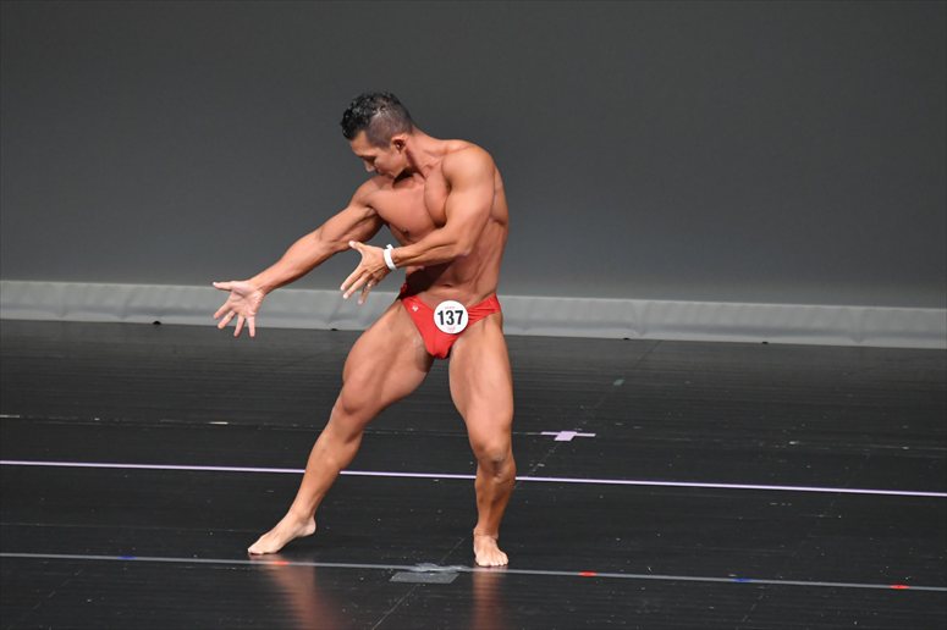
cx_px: 474
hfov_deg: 4.6
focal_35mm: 450
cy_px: 315
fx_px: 11832
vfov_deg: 3.1
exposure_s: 1/400
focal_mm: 300
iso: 4000
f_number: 5.6
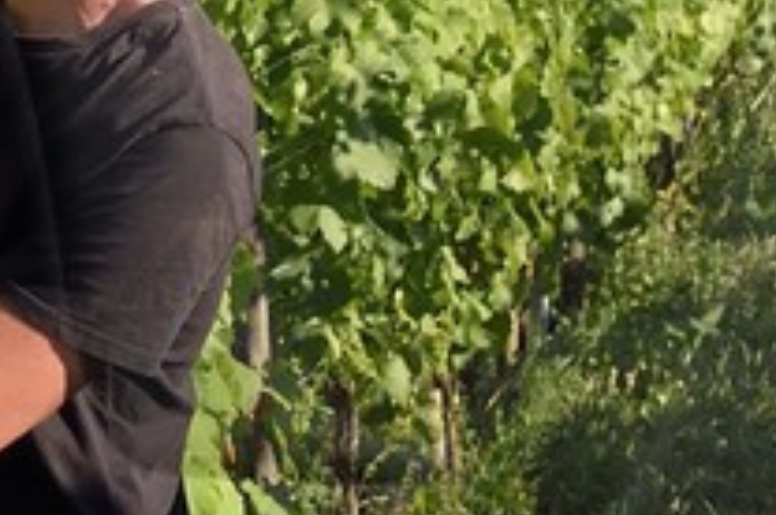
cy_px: -123
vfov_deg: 4.7
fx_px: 6306
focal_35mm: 293
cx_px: -608
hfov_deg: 6.9
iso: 200
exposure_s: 1/400
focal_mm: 38
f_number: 8
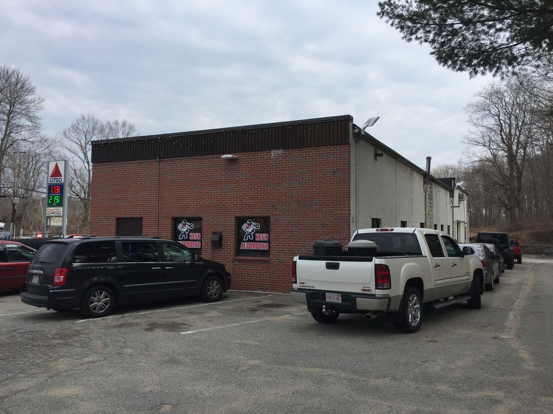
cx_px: 276
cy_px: 207
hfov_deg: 61.7
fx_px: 463
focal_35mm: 29
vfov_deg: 48.2
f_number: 2.2
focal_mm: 4.15
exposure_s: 1/1980
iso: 32
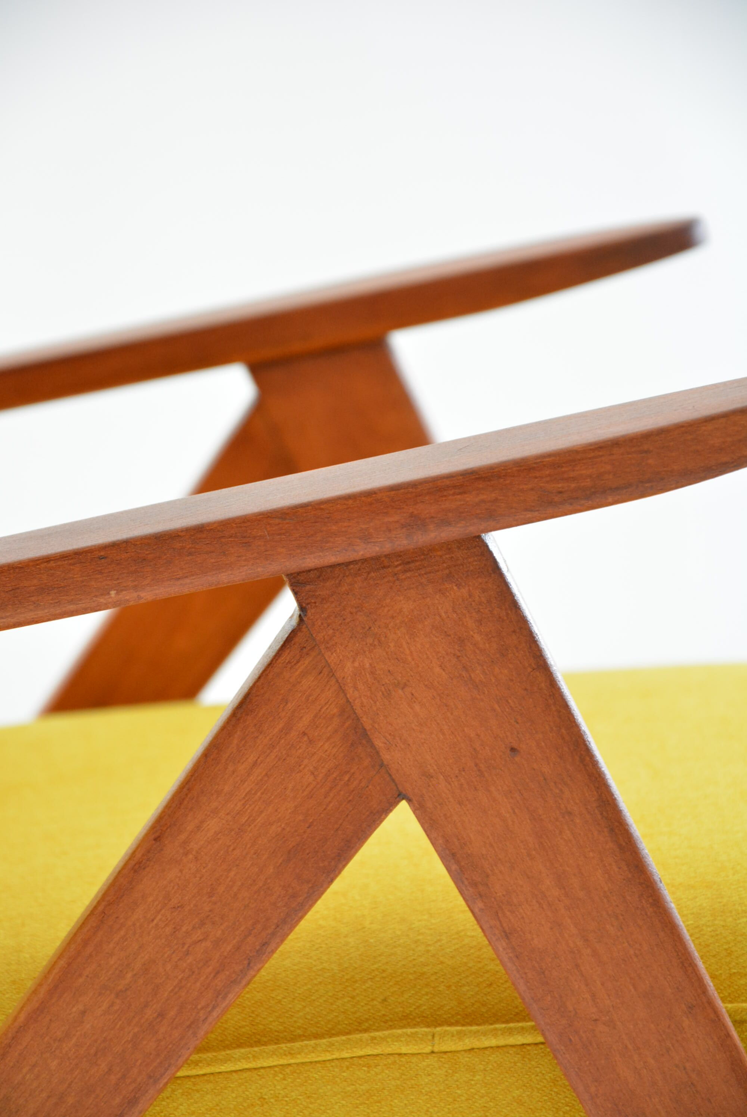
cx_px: 374
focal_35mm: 158
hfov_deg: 8.7
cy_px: 558
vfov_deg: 13.0
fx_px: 4893
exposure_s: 1/80
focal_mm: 105
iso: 1600
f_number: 5.6
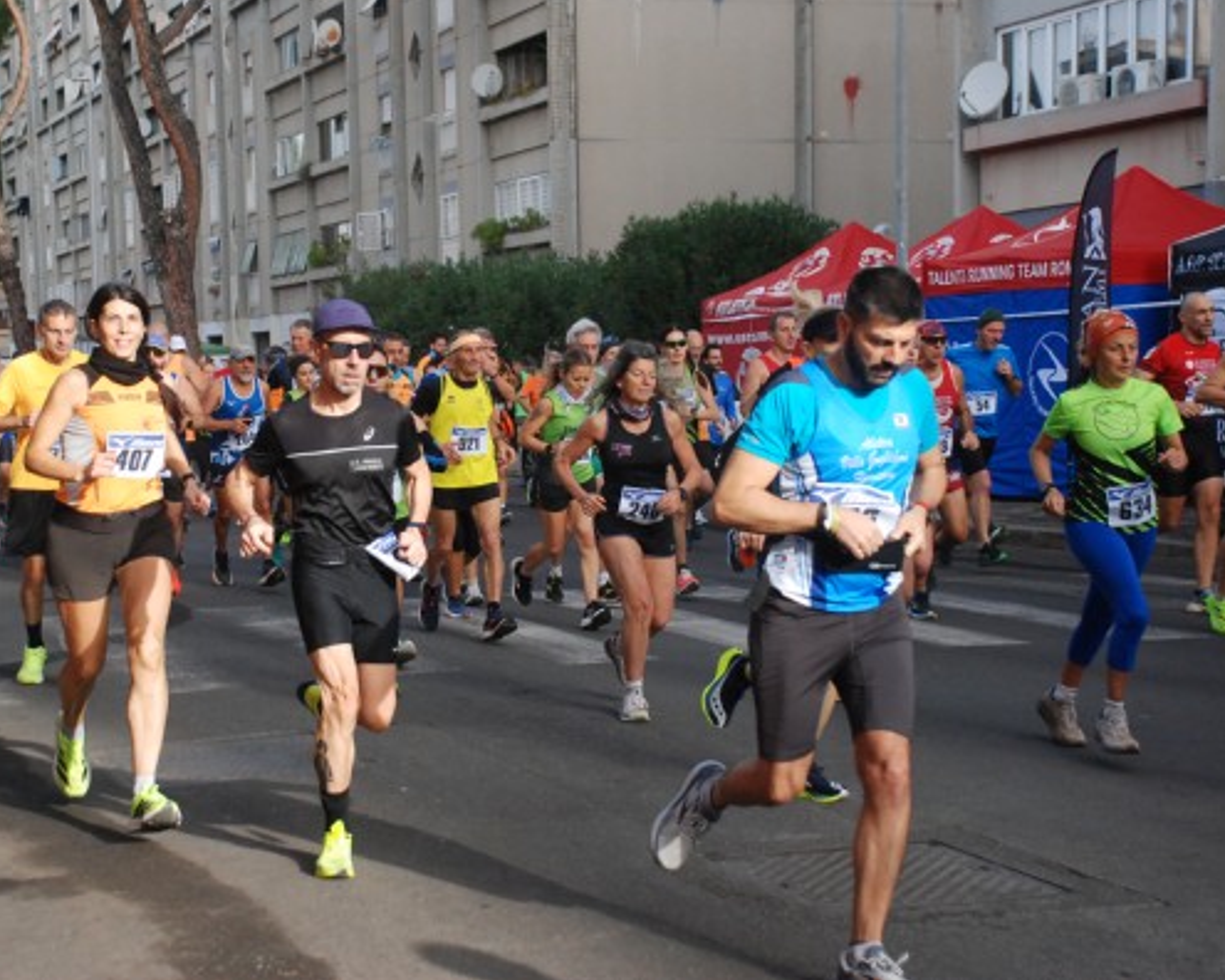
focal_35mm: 65
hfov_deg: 29.1
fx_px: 2357
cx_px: 517
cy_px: 486
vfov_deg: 23.5
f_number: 5
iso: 1000
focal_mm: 38
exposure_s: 1/1250
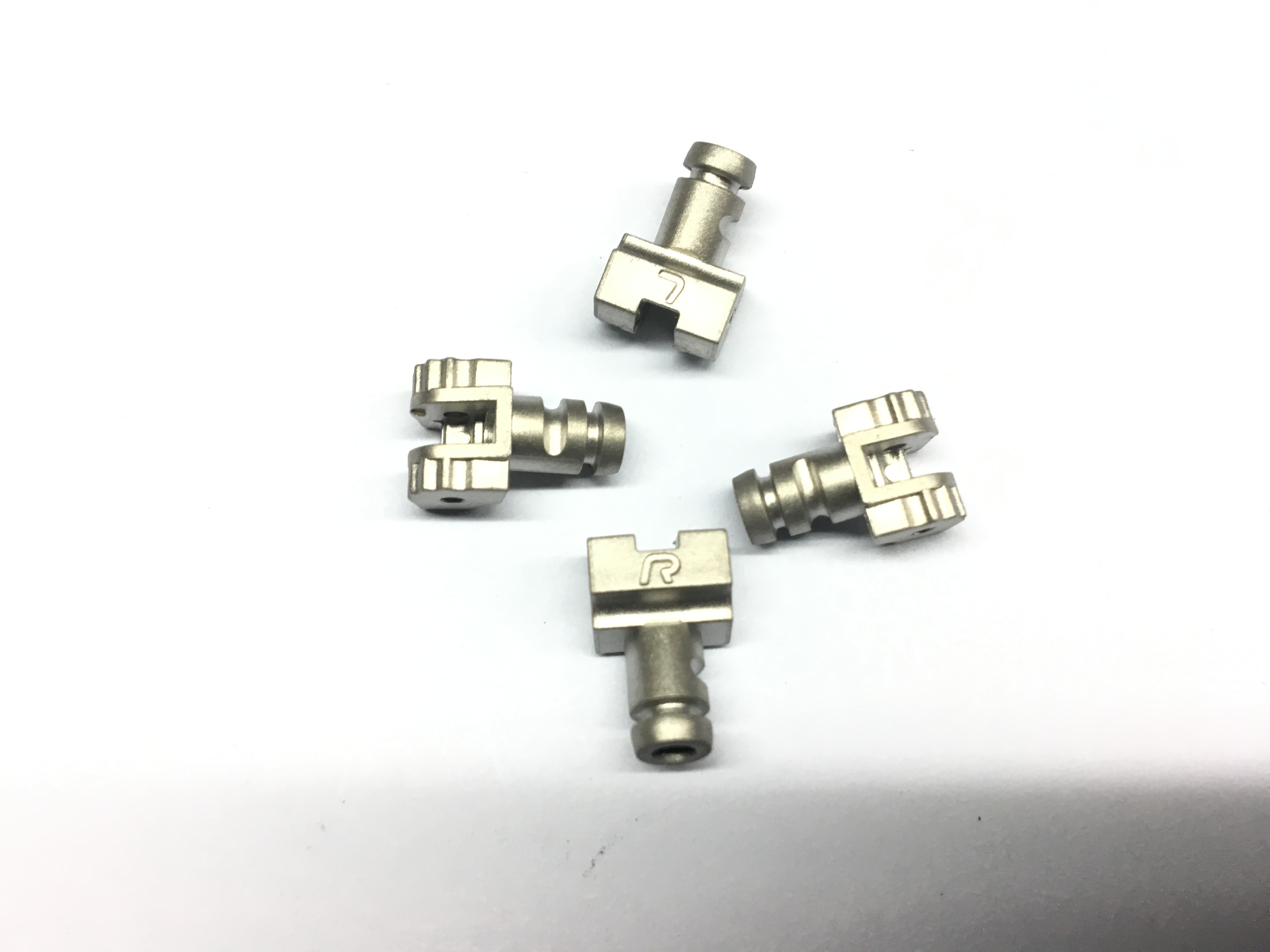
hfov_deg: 61.7
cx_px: 635
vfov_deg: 48.2
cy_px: 476
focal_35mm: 29
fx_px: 1064
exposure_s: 1/33
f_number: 2.2
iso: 80
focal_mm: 4.15
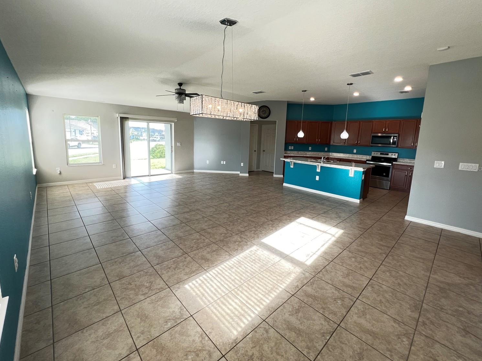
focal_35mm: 14
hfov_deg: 102.1
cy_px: 168
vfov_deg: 85.5
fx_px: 195
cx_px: 238
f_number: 1.8
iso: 250
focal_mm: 1.57
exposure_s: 1/120
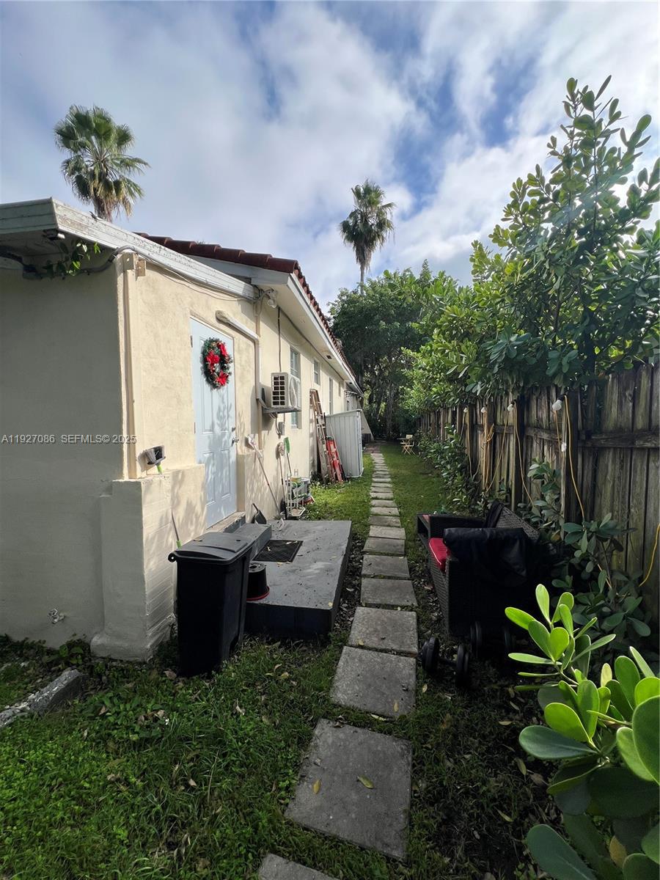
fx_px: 330
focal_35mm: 13
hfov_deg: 89.9
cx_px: 330
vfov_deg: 106.2
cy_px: 440
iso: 32
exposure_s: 1/1193
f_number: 1.8
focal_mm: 1.57
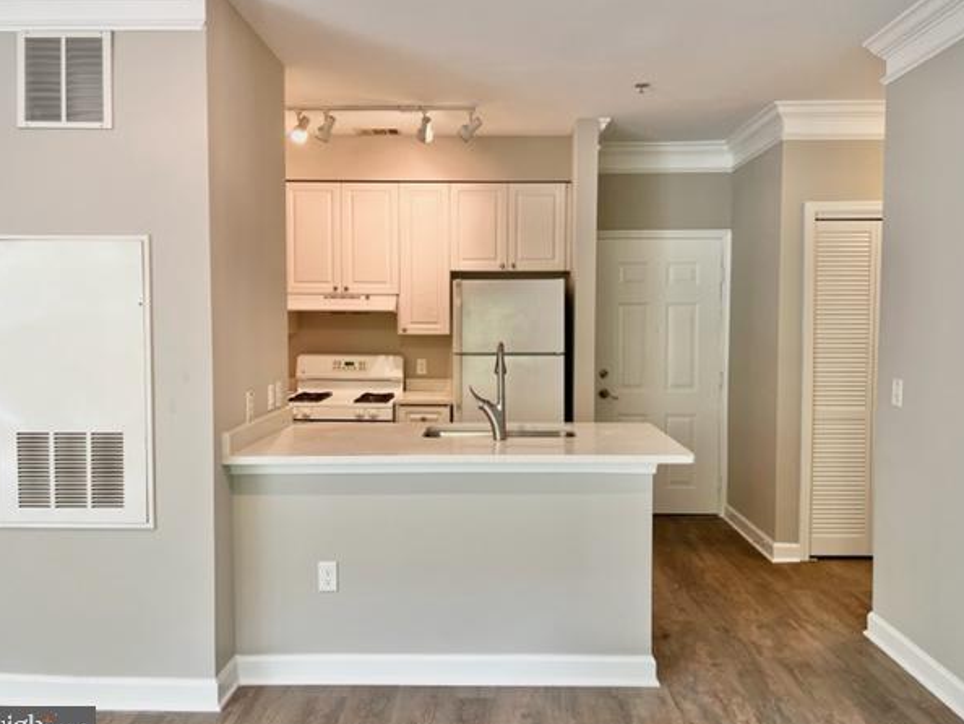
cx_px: 488
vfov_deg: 49.8
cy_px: 359
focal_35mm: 28
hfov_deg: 63.4
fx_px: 780
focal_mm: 5.1
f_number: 1.6
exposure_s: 1/60
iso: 80
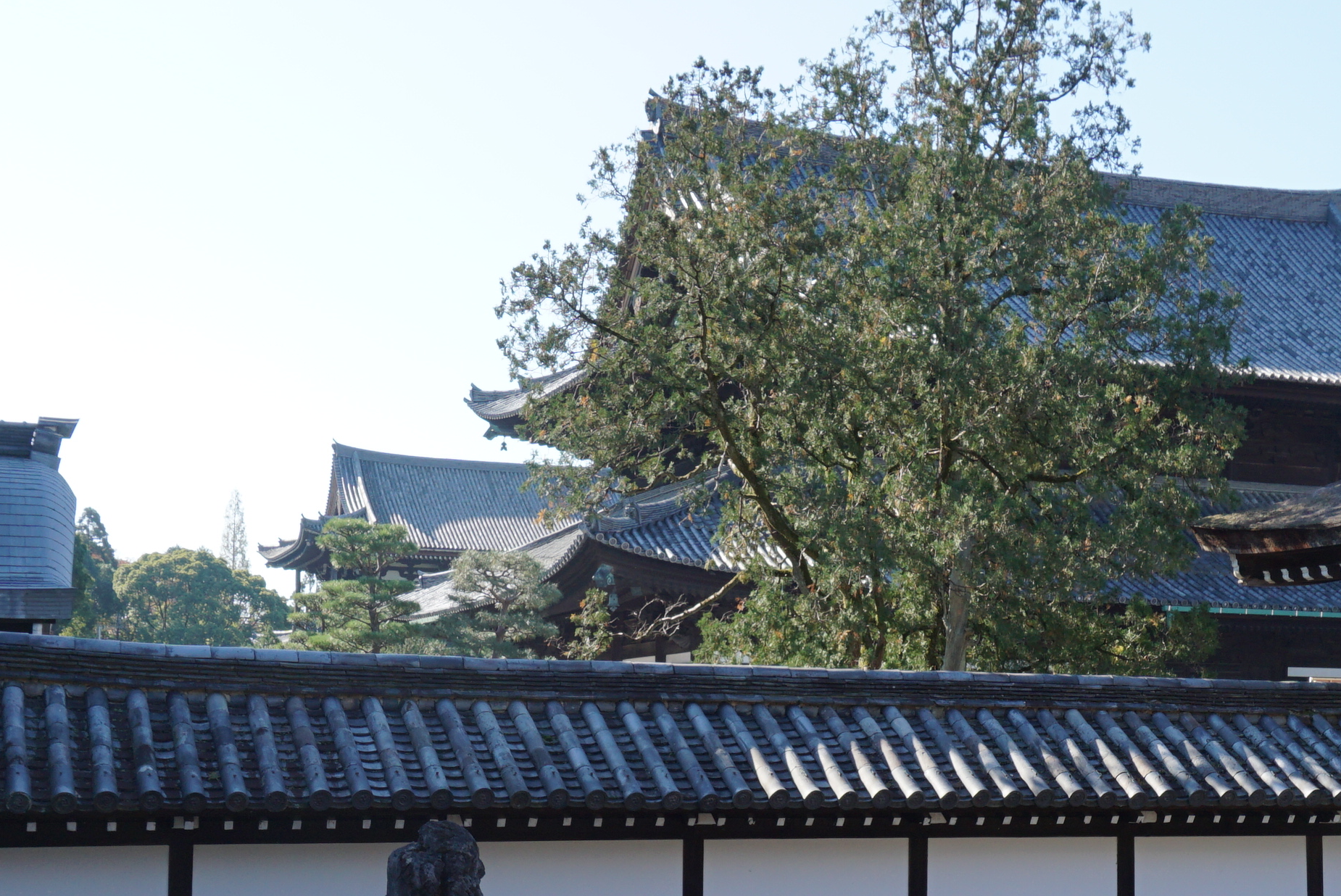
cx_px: 779
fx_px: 2050
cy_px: 767
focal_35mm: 55
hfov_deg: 36.1
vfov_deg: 24.1
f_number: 8
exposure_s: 1/125
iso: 100
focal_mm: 16
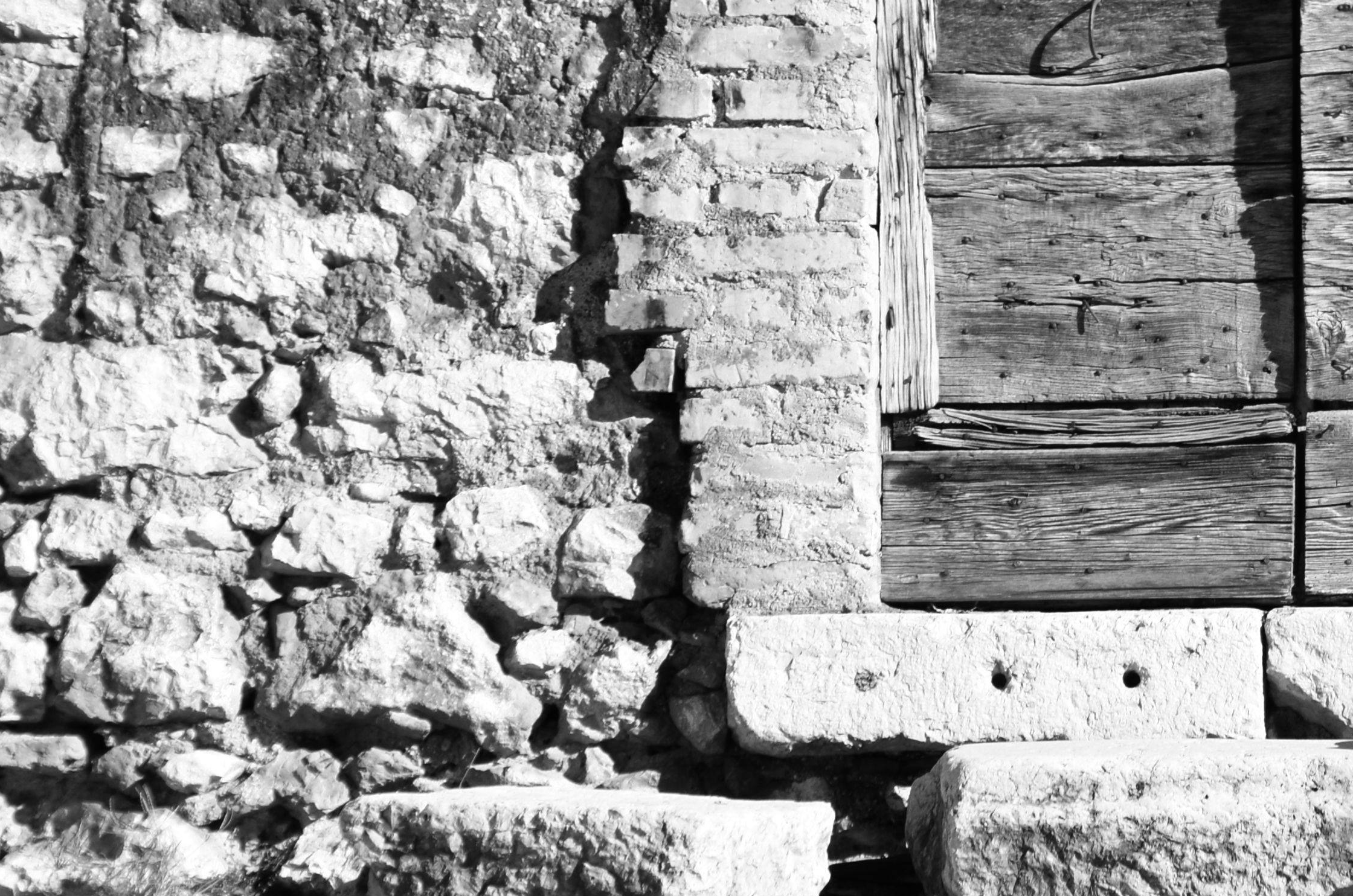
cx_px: 1482
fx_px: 9902
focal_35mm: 264
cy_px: -4
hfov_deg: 7.8
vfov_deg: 5.2
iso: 110
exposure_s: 1/250
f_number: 8
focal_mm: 80
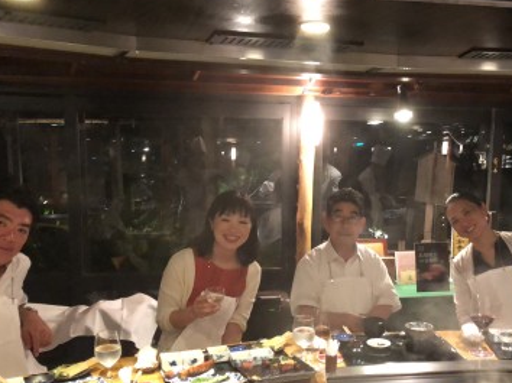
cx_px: 334
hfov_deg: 45.2
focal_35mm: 41
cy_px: 249
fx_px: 606
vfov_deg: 34.8
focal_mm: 3.99
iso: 640
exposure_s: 1/33
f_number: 1.8
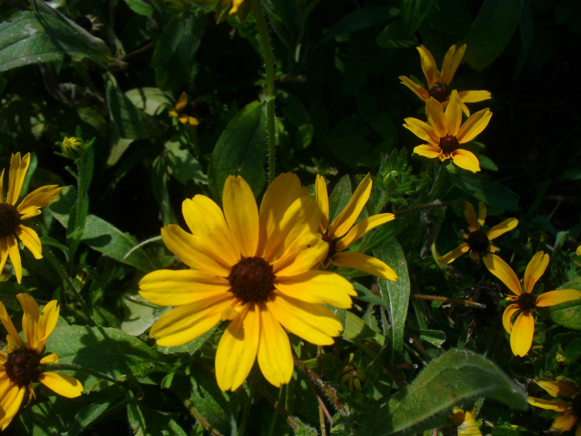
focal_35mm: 37
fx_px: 621
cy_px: 218
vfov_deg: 38.7
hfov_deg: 50.1
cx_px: 290
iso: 80
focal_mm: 6.1
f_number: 5.6
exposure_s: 1/640
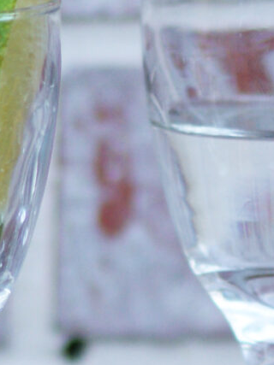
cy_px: 461
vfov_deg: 2.3
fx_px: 9134
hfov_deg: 1.7
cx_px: 619
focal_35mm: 865
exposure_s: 1/160
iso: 200
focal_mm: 100
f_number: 2.8
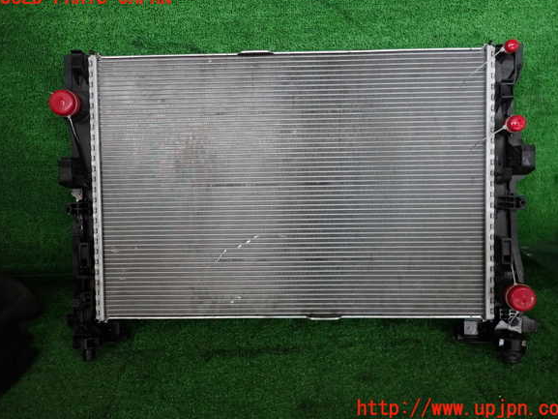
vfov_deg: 53.1
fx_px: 419
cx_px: 285
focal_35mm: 26
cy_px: 203
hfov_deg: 67.3
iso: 320
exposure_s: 1/30
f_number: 2
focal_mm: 4.5
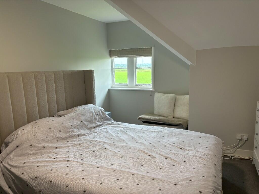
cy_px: 97
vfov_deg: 53.1
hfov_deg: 67.3
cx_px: 130
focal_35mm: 26
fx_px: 195
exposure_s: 1/50
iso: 80
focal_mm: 5.96
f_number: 1.6
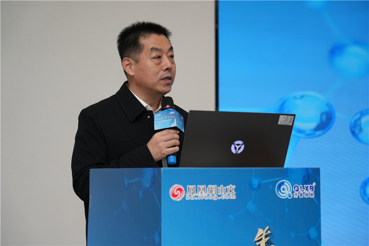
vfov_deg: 18.7
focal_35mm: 73
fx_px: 748
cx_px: 184
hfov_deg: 27.7
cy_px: 123
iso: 400
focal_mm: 73
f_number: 4
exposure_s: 1/160
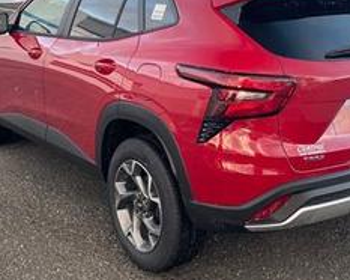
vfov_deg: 27.5
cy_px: 105
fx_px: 569
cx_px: 209
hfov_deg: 34.1
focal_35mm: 55
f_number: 1.6
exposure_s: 1/121
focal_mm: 4.2
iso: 80
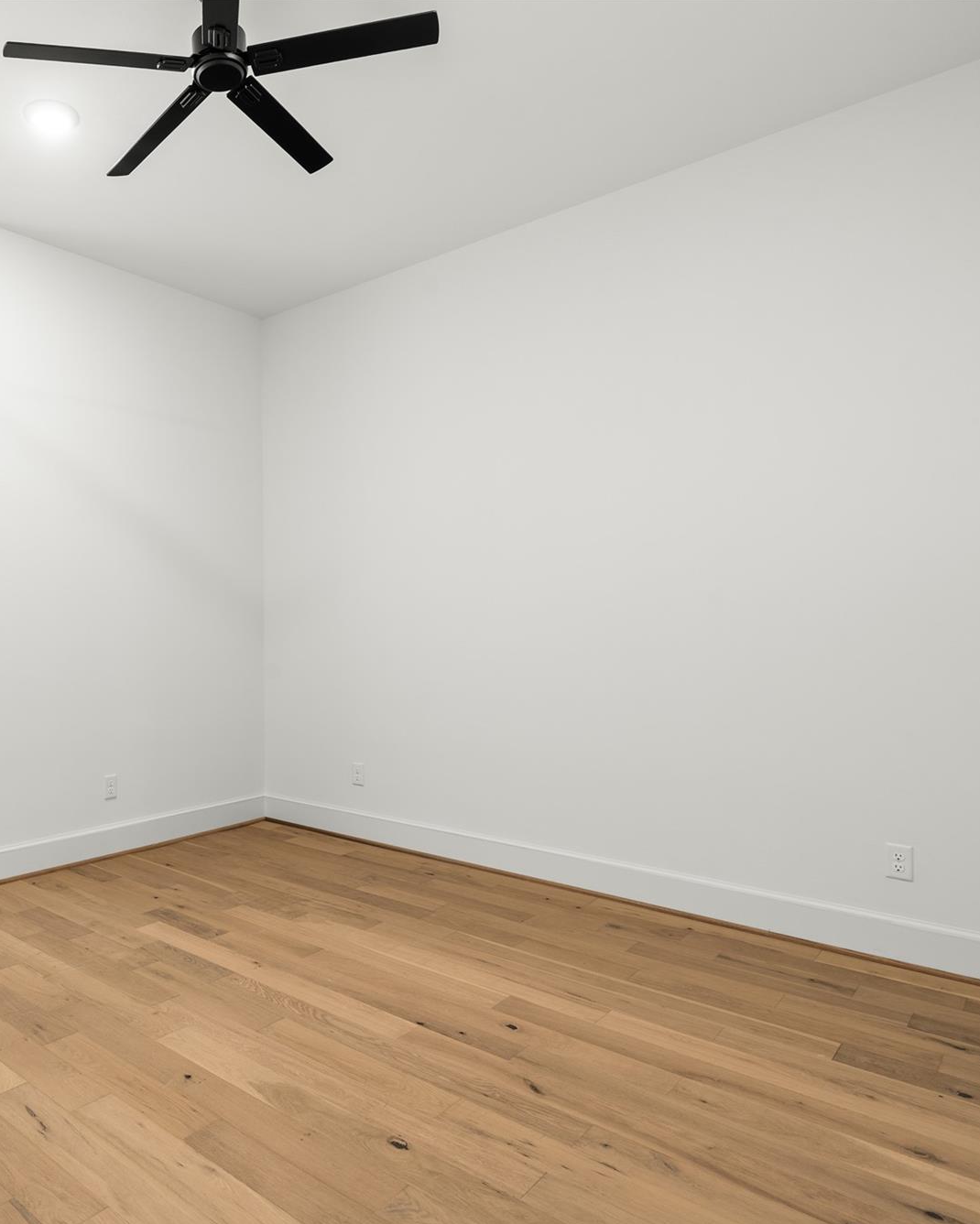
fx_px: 834
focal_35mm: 23
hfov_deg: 57.1
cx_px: 217
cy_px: 621
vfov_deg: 72.6
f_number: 9
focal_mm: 16
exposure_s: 2
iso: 200
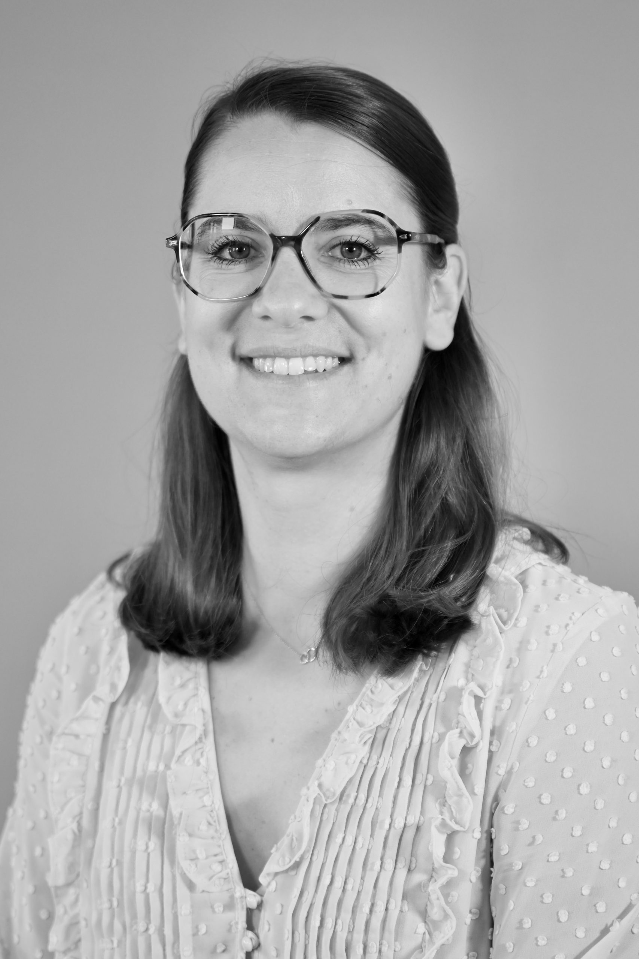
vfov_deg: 28.8
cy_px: 480
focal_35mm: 70
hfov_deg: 19.5
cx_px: 320
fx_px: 1863
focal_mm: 70
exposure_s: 1/200
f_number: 2.8
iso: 1000
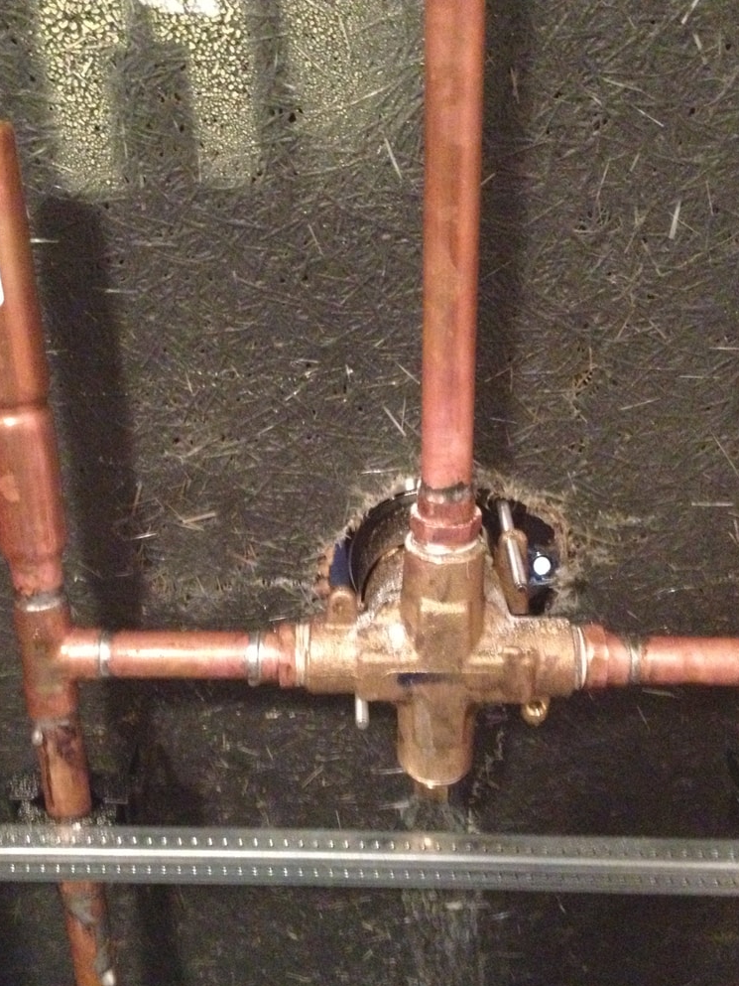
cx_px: 334
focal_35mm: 47
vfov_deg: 40.4
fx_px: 1338
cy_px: 494
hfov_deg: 30.9
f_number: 2.4
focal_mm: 4.28
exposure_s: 1/15
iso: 800
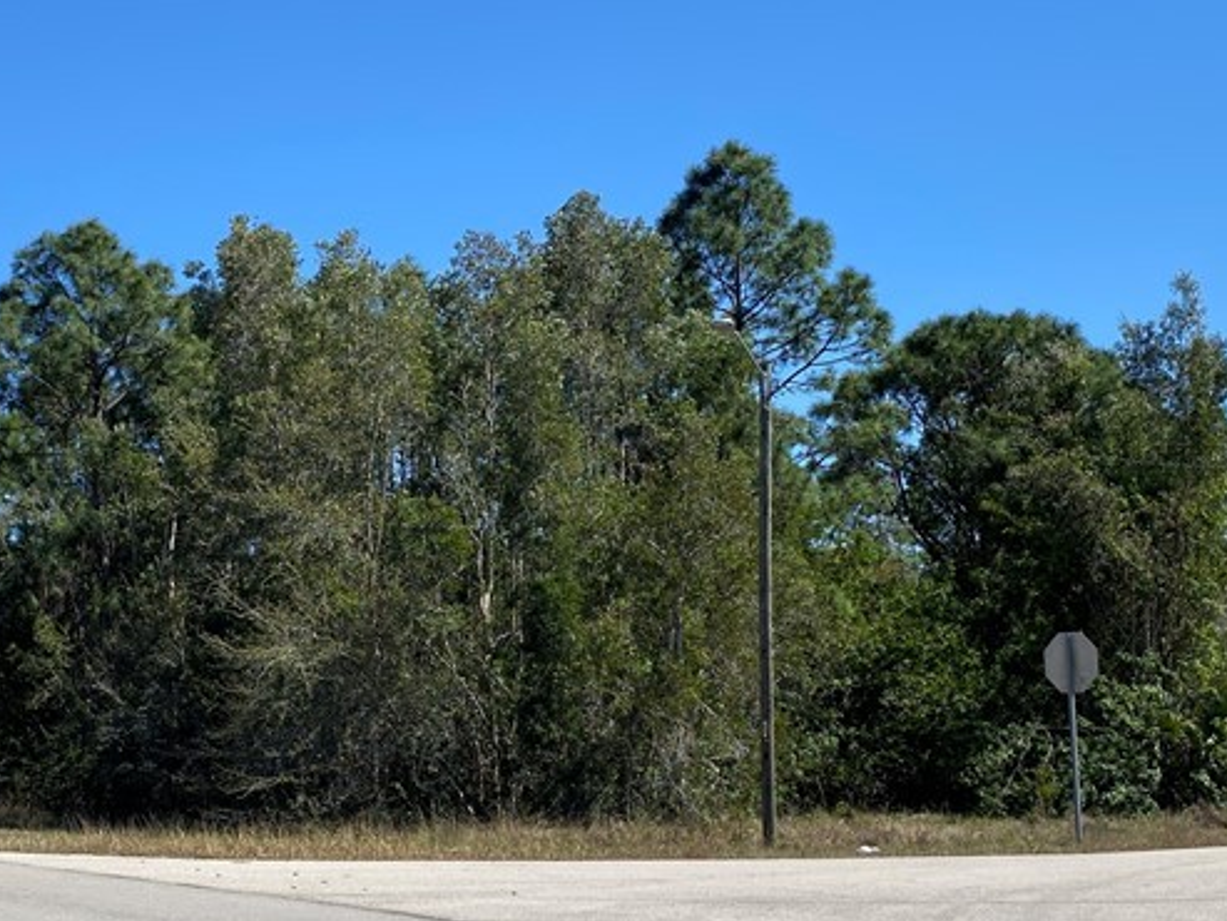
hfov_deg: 35.3
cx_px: 438
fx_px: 1915
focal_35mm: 54
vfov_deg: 26.8
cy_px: 647
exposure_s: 1/2625
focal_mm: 4.25
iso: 32
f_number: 1.8
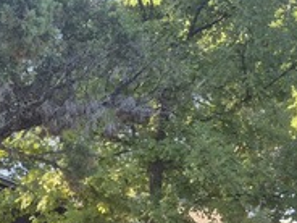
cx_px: 37
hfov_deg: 23.8
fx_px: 686
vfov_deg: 17.4
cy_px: 280
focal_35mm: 80
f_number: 1.8
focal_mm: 5.4
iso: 25
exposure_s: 1/297
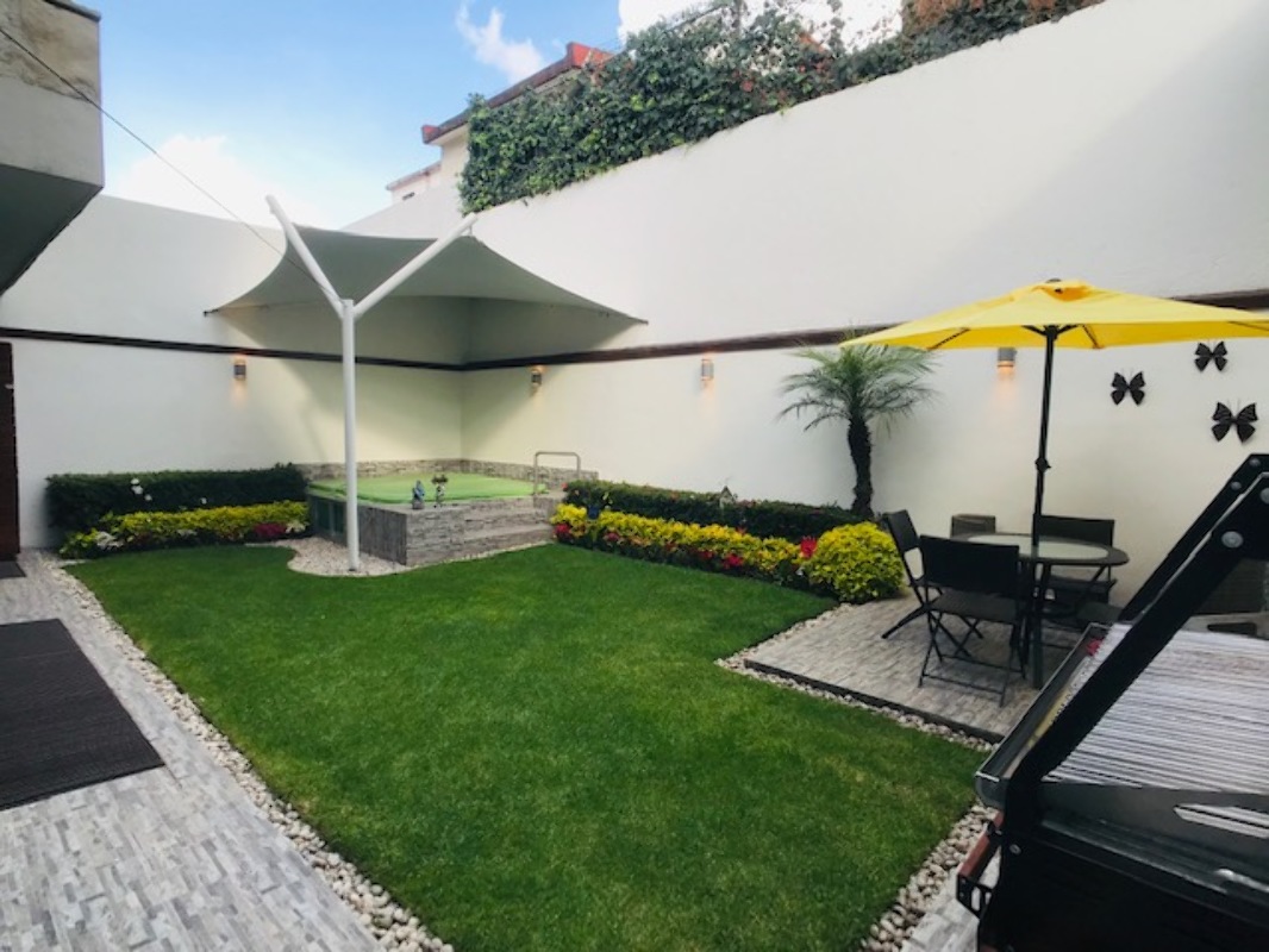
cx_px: 634
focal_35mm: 28
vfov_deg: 49.8
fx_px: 1027
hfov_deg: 63.4
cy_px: 476
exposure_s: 1/458
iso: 20
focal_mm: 3.99
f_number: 1.8
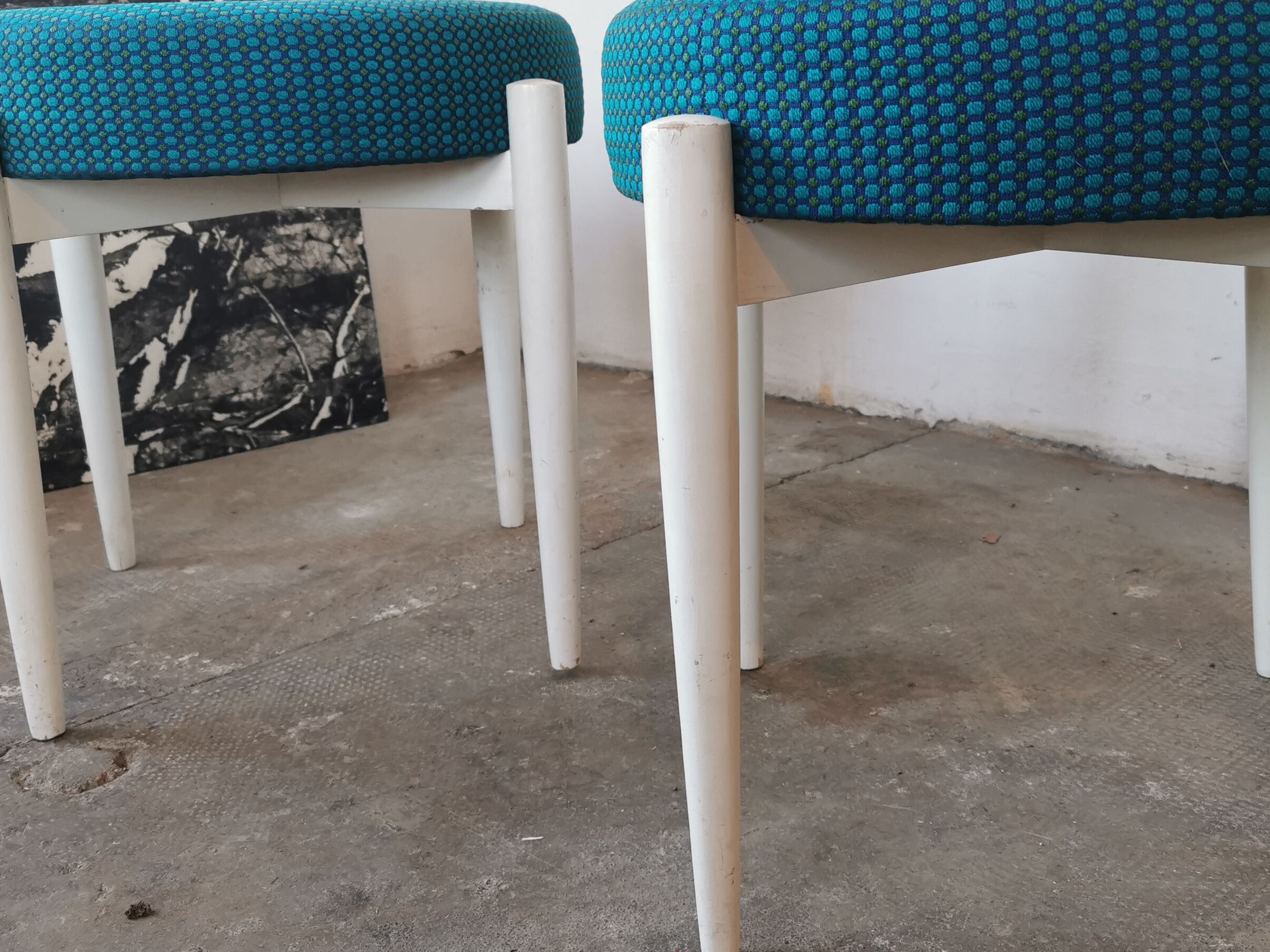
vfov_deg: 35.1
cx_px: 726
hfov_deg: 45.6
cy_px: 416
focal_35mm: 41
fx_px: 1504
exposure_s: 1/60
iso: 125
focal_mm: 5.56
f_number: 1.6
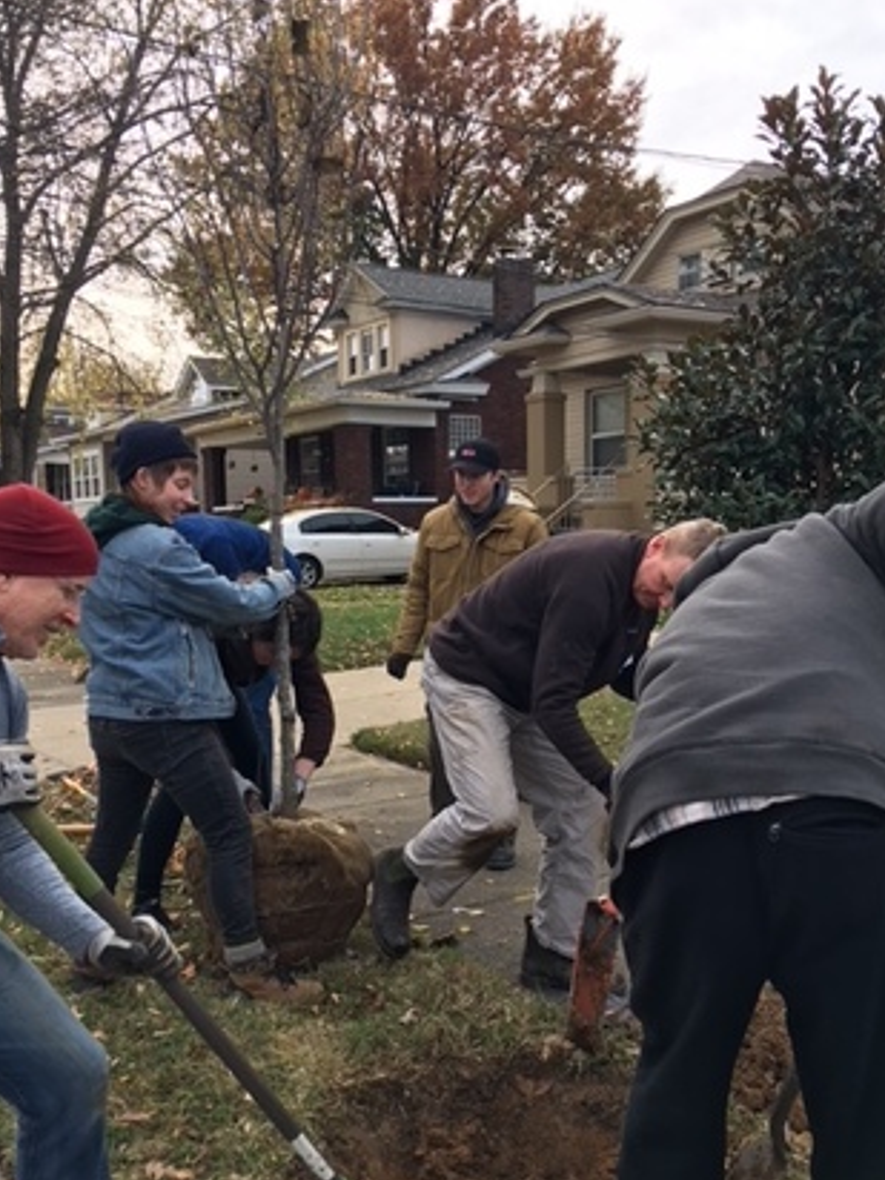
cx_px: 435
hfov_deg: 39.7
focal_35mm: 36
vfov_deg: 51.3
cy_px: 653
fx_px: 1227
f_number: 2.2
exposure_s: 1/478
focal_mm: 4.15
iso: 25
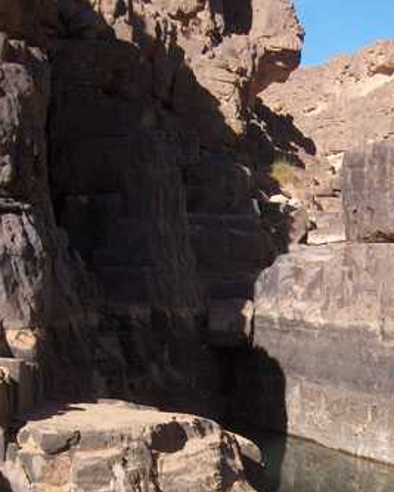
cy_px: 420
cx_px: 274
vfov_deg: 24.5
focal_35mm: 76
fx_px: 1108
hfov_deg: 20.1
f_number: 4.8
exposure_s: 1/606
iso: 100
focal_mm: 8
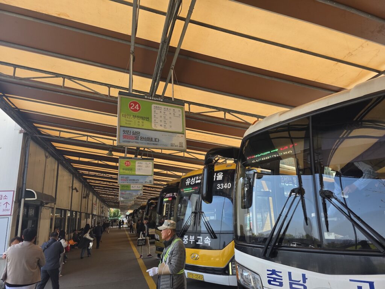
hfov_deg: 73.9
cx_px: 192
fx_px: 256
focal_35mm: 23
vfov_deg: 58.9
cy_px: 144
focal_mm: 6.3
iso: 32
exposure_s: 1/359
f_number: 1.7
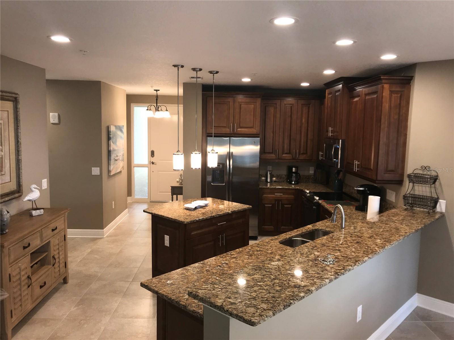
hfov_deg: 63.4
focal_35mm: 28
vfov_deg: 49.7
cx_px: 227
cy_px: 170
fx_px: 367
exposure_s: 1/34
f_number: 1.8
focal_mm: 3.99
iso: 20
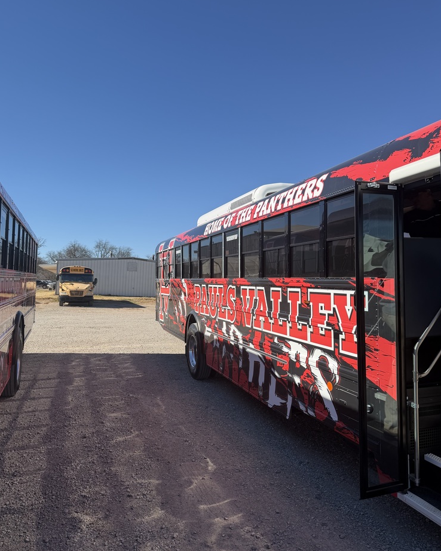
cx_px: 219
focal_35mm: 26
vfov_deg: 66.0
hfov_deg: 54.9
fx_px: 424
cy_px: 268
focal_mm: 6.76
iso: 80
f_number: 1.78
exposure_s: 1/4167
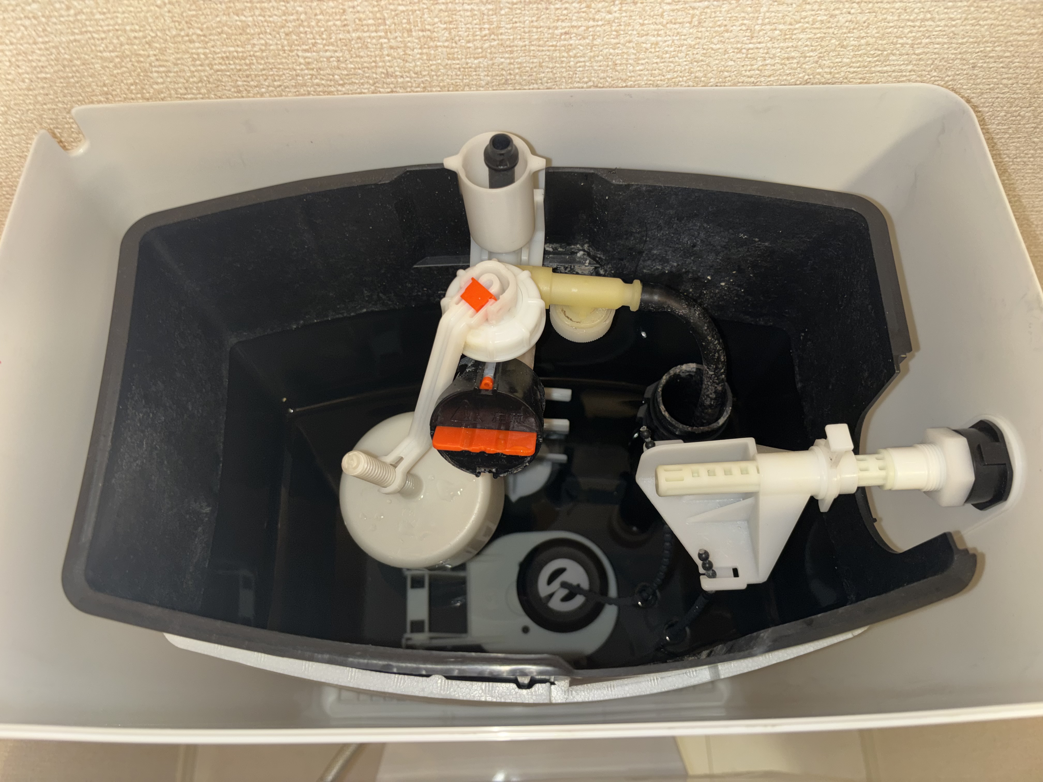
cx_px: 522
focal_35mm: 26
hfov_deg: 67.3
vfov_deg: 53.1
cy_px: 391
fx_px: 783
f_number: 1.6
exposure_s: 1/17
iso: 80
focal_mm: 5.96
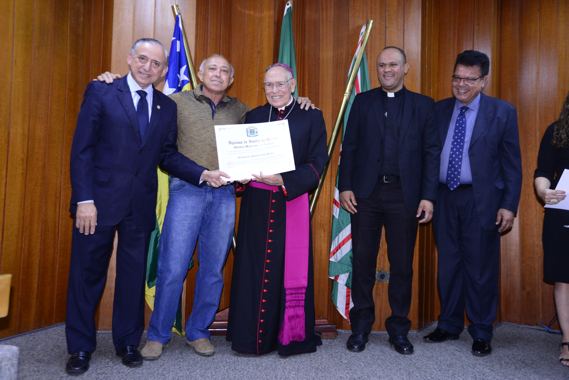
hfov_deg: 55.8
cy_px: 190
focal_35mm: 34
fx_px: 538
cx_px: 284
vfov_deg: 38.9
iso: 2000
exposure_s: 1/60
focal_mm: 34
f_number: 4.5
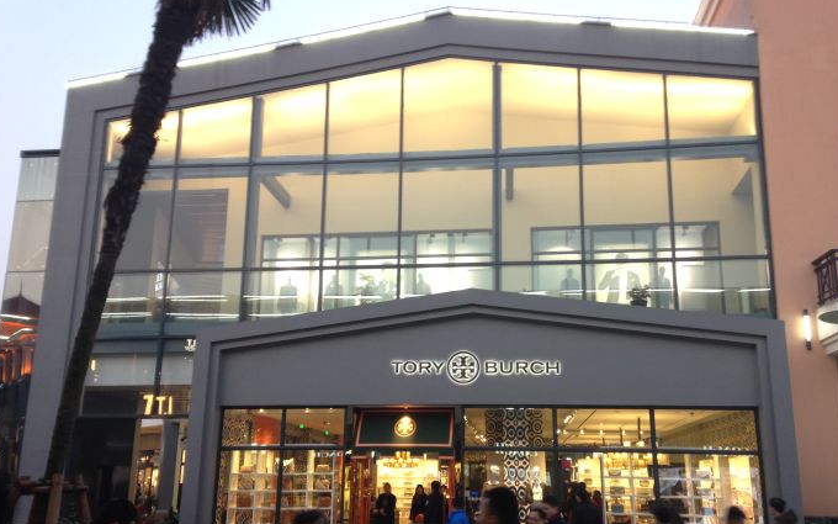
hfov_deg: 54.0
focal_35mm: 36
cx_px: 417
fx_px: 822
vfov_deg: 35.3
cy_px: 298
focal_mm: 4.12
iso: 80
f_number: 2.4
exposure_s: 1/20
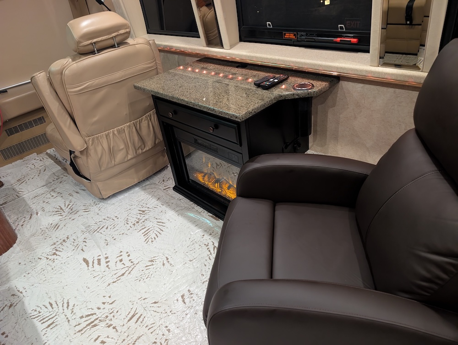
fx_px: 318
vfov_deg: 56.9
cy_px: 172
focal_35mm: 24
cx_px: 229
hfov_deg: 71.5
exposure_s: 1/30.5
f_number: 1.68
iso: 746
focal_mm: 6.9
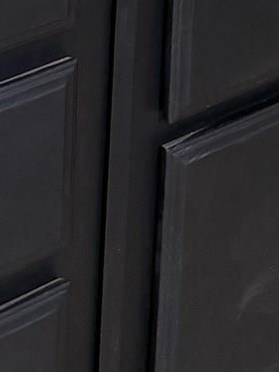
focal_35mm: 147
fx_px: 1580
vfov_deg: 10.6
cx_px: 460
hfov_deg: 9.7
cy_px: -630
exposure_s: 1/60
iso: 250
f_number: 1.78
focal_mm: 6.76
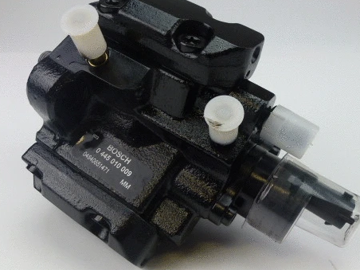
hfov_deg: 53.9
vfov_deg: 41.7
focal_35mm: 34
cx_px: 173
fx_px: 354
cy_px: 148
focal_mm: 4.3
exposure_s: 1/60
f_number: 3.3
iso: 100
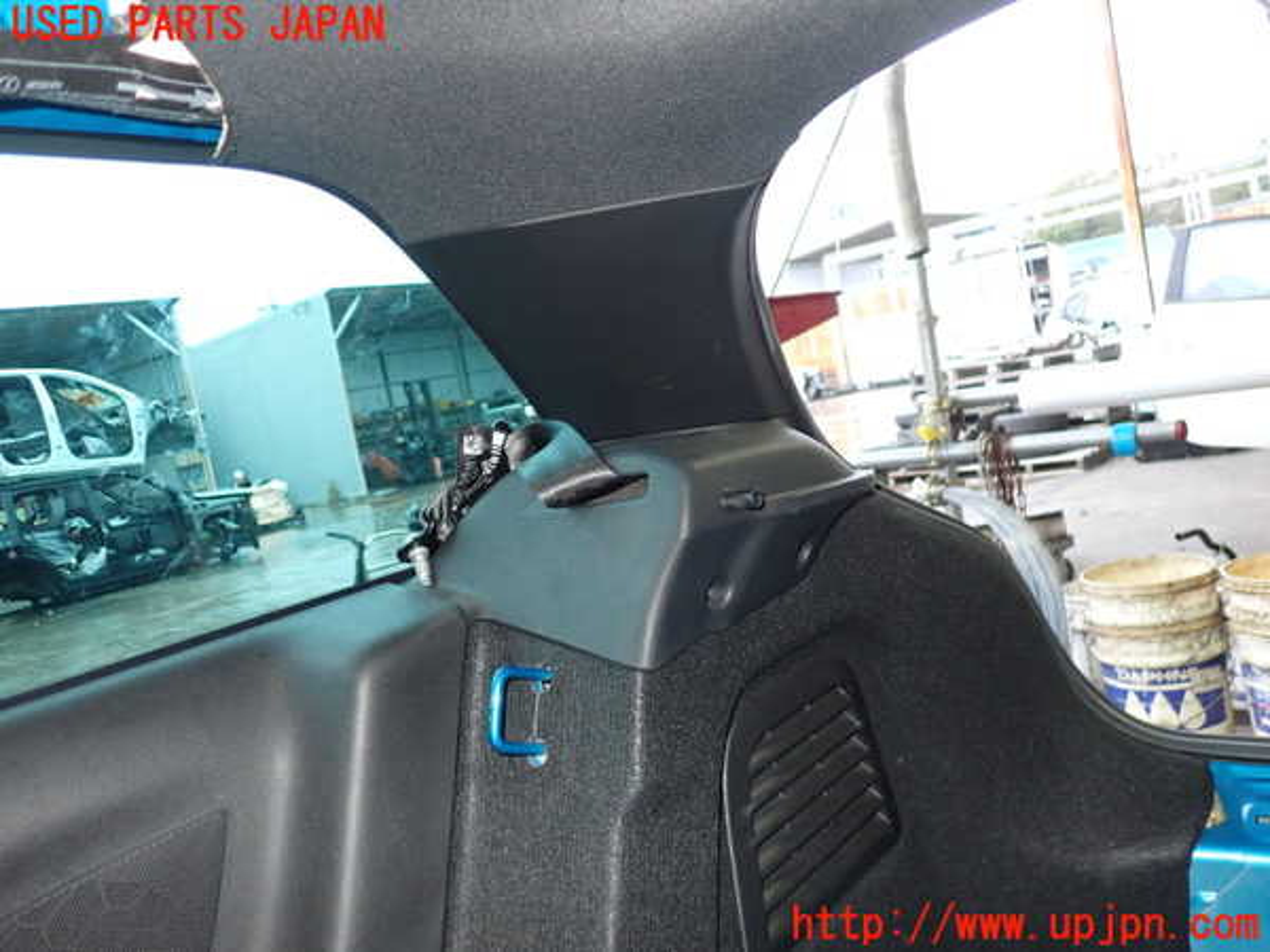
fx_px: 1101
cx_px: 635
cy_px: 476
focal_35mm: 30
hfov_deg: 60.0
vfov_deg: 46.8
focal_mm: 5.4
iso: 320
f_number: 2.3
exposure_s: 1/30
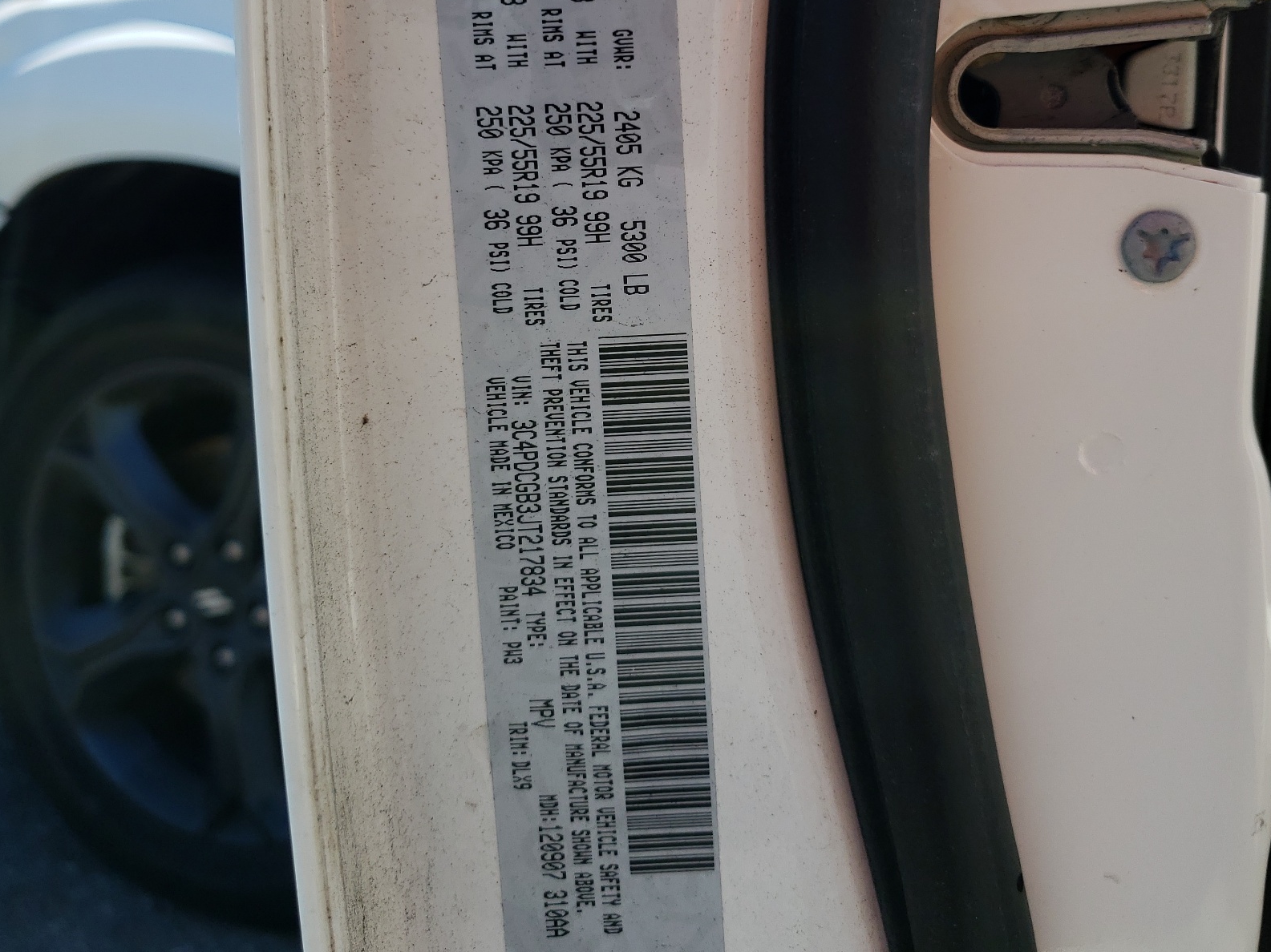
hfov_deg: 52.6
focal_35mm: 35
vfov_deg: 39.5
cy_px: 233
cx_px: 637
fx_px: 1285
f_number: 1.5
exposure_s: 1/2000
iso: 50
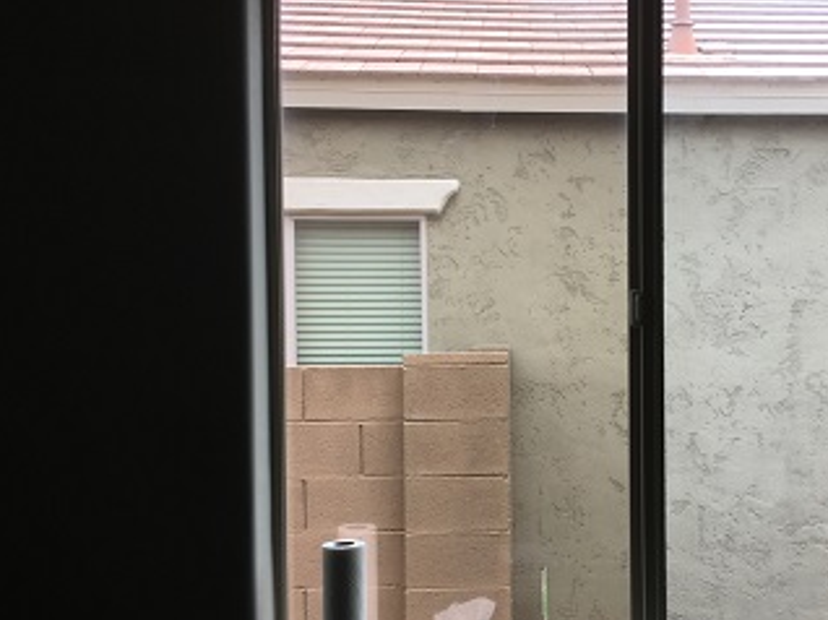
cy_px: 361
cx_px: 565
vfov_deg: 34.2
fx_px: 1004
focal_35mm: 42
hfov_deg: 44.1
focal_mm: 4.15
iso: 25
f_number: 2.2
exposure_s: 1/125
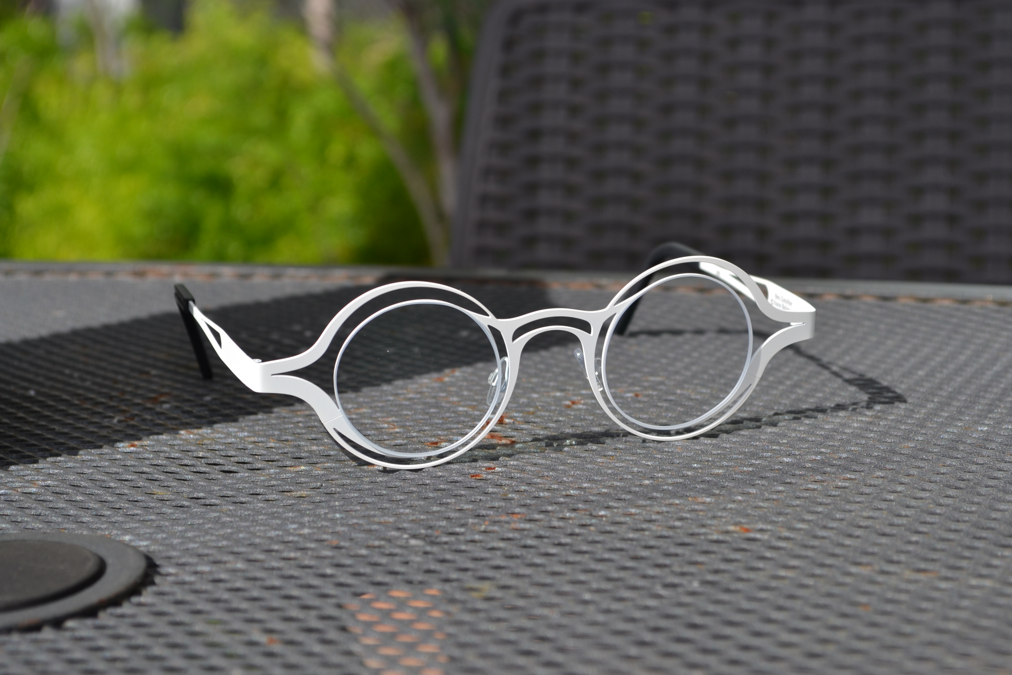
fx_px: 2108
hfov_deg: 27.0
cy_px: 338
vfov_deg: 18.2
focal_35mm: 75
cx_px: 506
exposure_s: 1/200
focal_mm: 50
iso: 100
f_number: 7.1
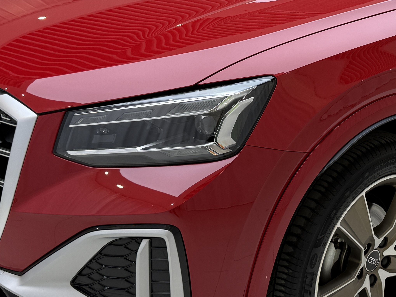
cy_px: 87
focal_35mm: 67
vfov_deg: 21.8
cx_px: 333
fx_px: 767
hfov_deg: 28.2
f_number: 1.78
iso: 64
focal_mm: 6.76
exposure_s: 1/121
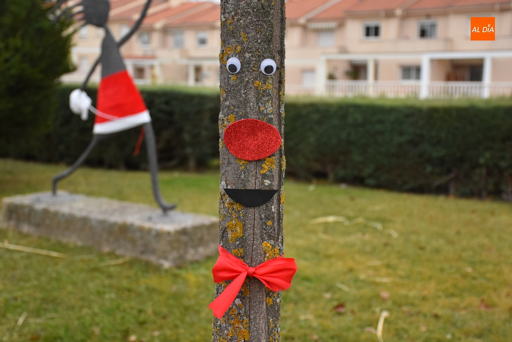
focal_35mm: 60
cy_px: 171
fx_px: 854
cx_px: 256
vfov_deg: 22.7
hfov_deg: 33.4
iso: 900
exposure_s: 1/60
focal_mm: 40
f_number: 4.5
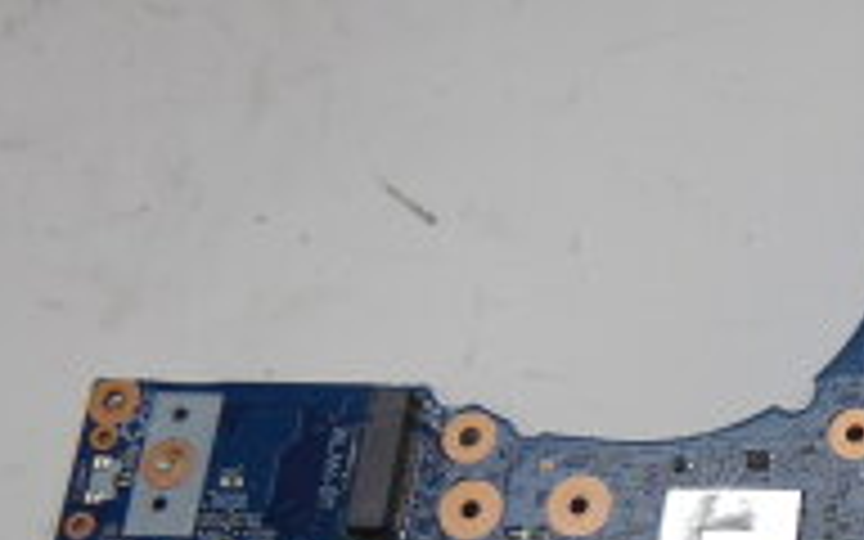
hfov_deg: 21.6
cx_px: 1233
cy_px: 756
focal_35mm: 83
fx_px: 1954
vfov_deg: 14.8
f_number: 3.3
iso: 80
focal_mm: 4.3
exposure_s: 1/100
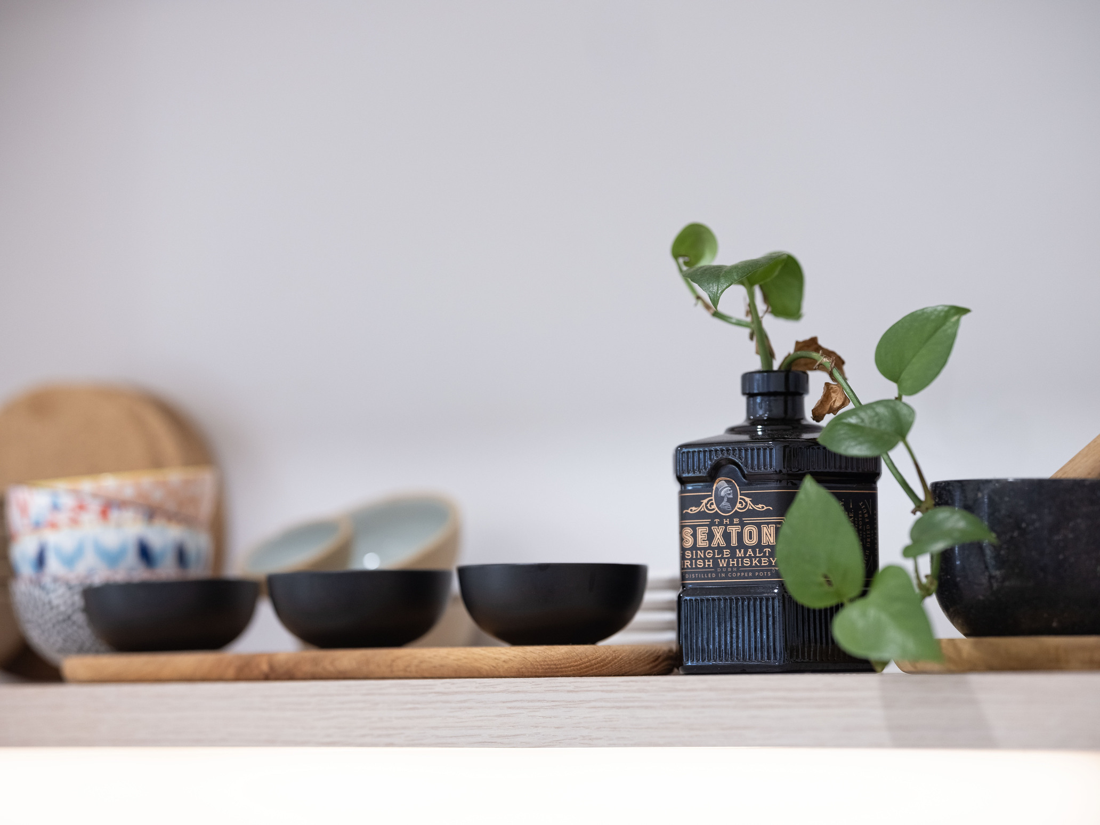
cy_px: 412
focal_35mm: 107
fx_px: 3400
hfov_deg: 18.4
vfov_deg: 13.8
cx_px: 550
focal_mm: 135
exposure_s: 1/125
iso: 640
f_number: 2.8
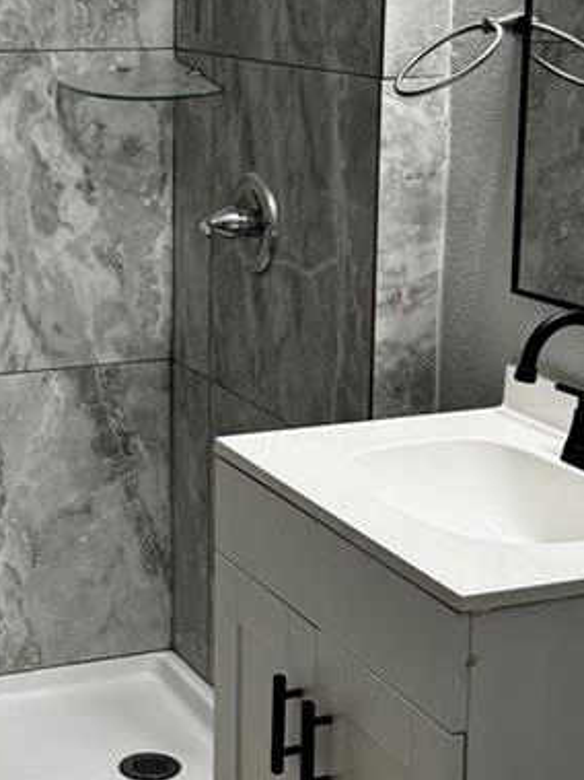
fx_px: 1711
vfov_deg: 25.6
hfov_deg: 19.3
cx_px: 177
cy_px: 305
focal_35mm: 76
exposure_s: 1/120
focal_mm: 6.76
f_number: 1.78
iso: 160
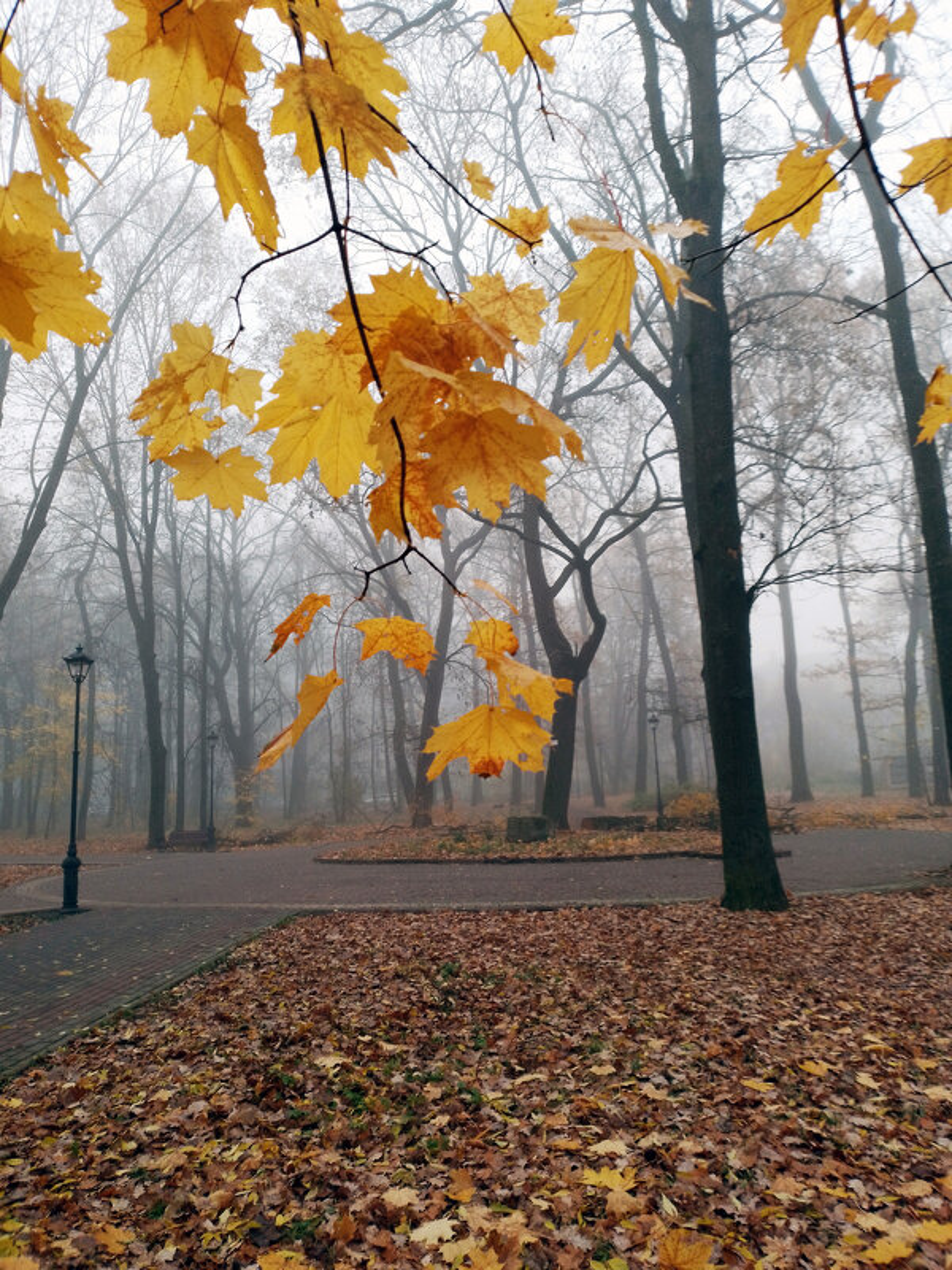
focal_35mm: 35
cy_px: 635
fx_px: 1283
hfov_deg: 40.7
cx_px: 476
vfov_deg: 52.6
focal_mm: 3.94
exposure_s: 1/50
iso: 100
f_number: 2.4
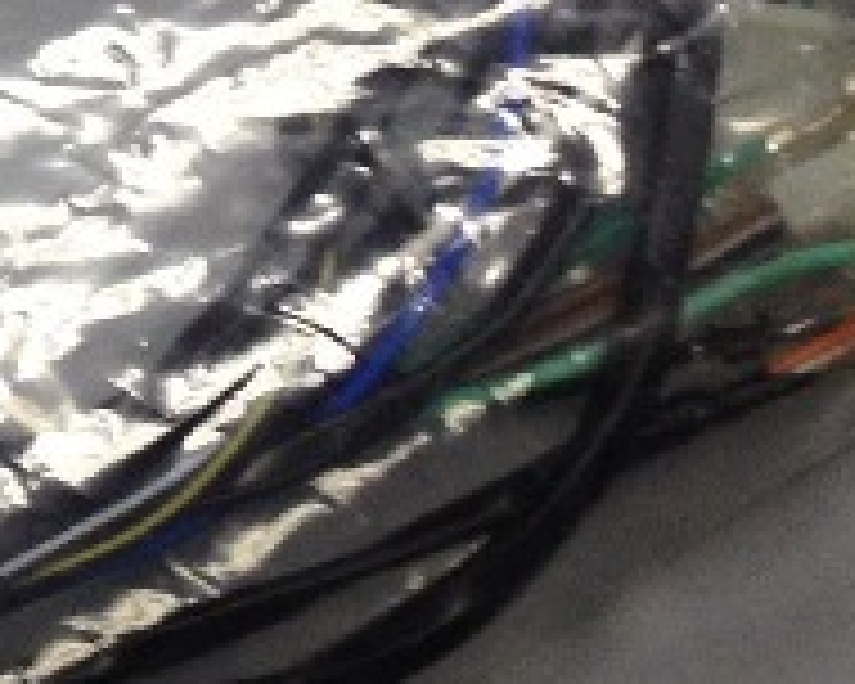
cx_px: -392
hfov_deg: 10.4
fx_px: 4555
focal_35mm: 180
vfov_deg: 8.5
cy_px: -207
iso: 80
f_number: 2.4
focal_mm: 4.28
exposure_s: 1/20
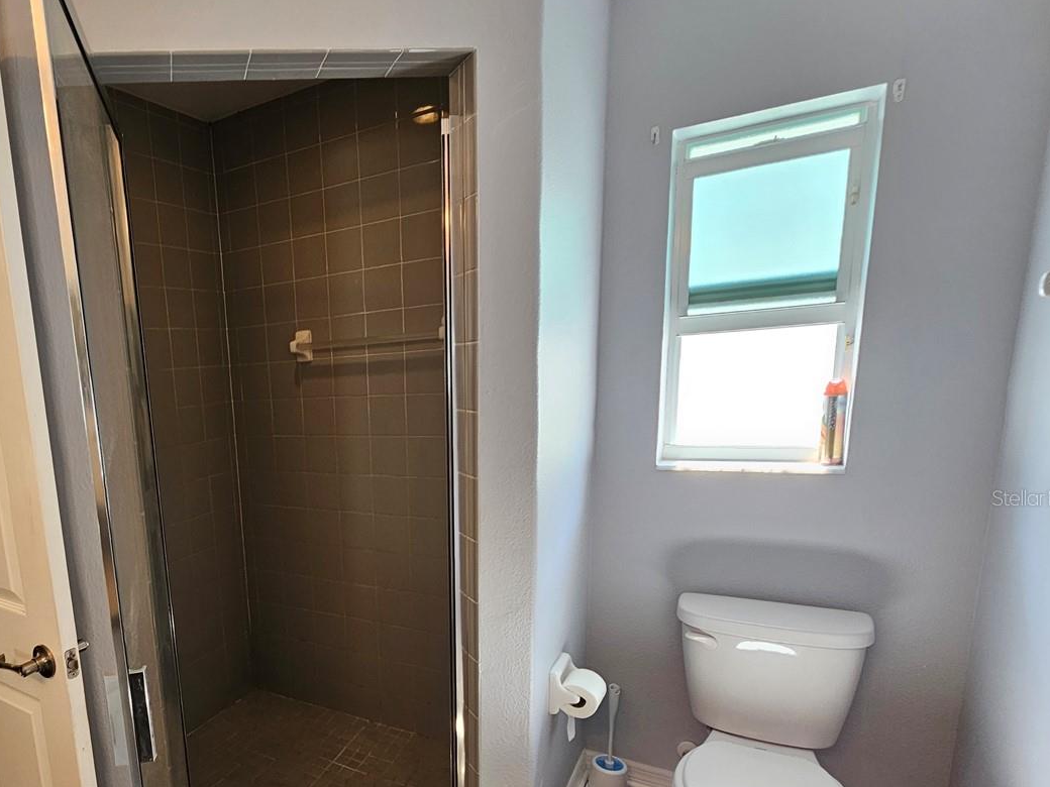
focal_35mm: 20
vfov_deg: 64.9
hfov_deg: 76.5
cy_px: 497
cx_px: 280
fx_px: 607
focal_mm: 2.2
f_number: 2.2
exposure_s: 1/60
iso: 100
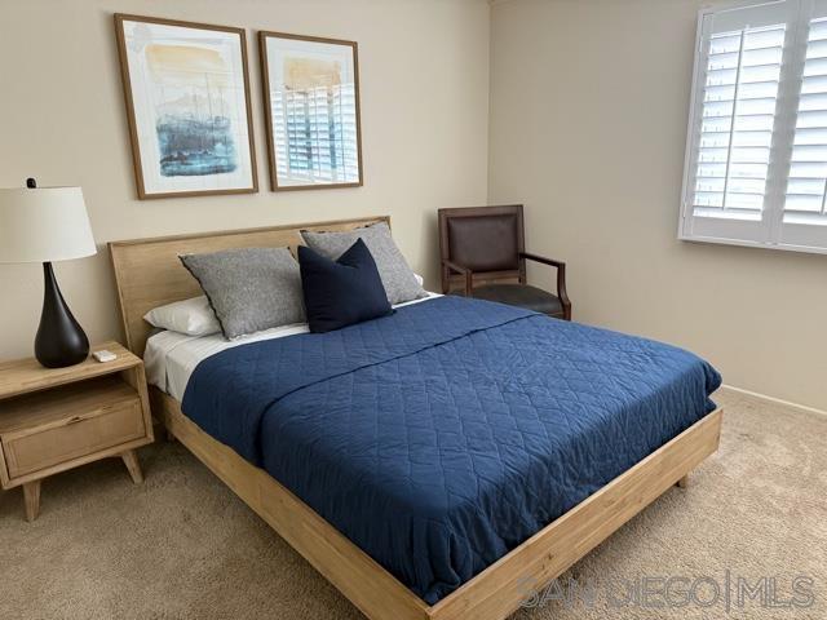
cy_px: 310
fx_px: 573
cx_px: 414
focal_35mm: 24
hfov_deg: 71.6
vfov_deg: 56.8
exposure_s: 1/60
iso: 400
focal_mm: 6.76
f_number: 1.78
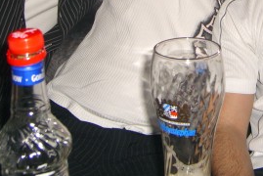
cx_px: 191
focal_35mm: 88
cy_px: -39
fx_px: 644
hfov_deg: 22.9
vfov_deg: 15.0
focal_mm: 7.9
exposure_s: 1/60
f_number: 2.8
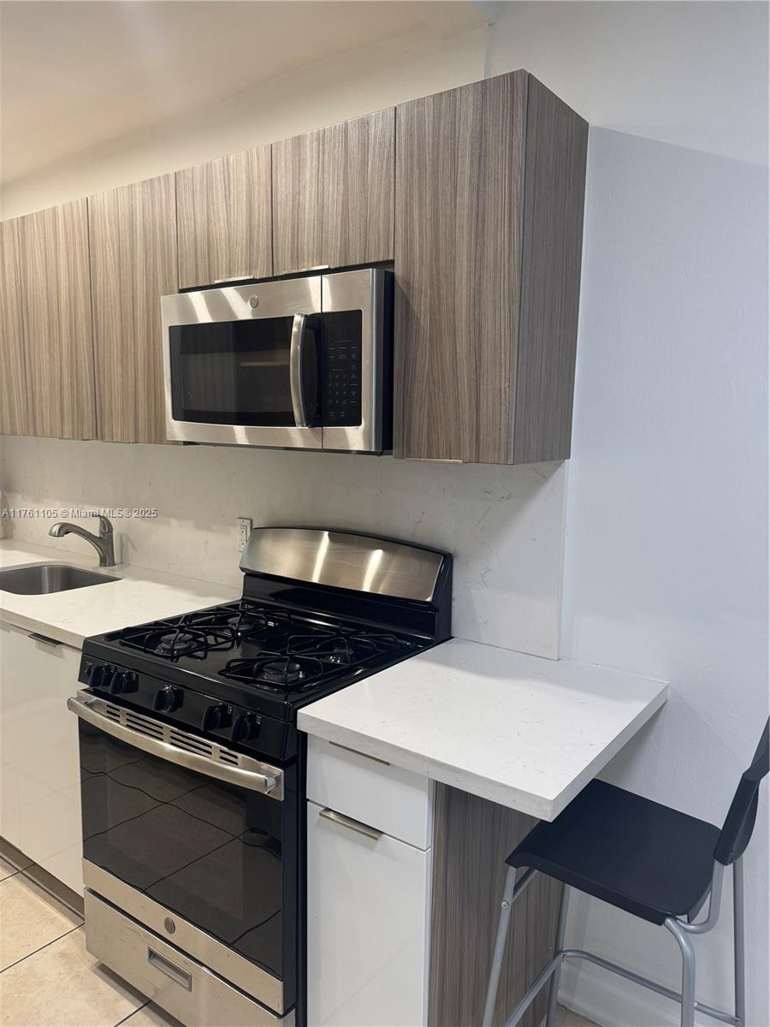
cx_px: 385
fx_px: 712
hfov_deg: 56.8
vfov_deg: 71.6
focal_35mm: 24
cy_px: 514
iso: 200
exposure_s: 1/120
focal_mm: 6.76
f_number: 1.78
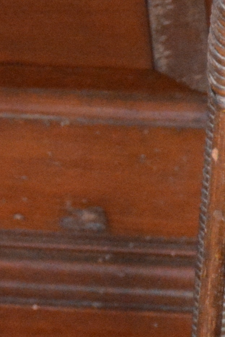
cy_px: 395
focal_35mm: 366
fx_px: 3430
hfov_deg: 3.6
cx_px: 893
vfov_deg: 5.6
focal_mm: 38
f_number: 4.8
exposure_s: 1/60
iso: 3200
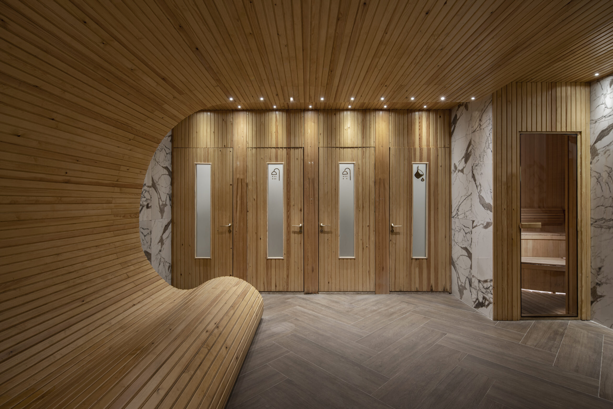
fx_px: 290
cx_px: 306
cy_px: 204
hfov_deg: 93.3
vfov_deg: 70.5
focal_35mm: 17
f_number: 8
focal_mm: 17
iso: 100
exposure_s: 2
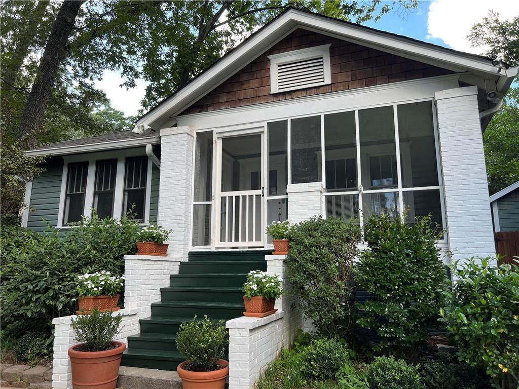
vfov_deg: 53.1
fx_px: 390
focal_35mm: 26
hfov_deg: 67.3
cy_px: 194
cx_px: 260
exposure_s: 1/219
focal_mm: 5.7
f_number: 1.5
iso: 40
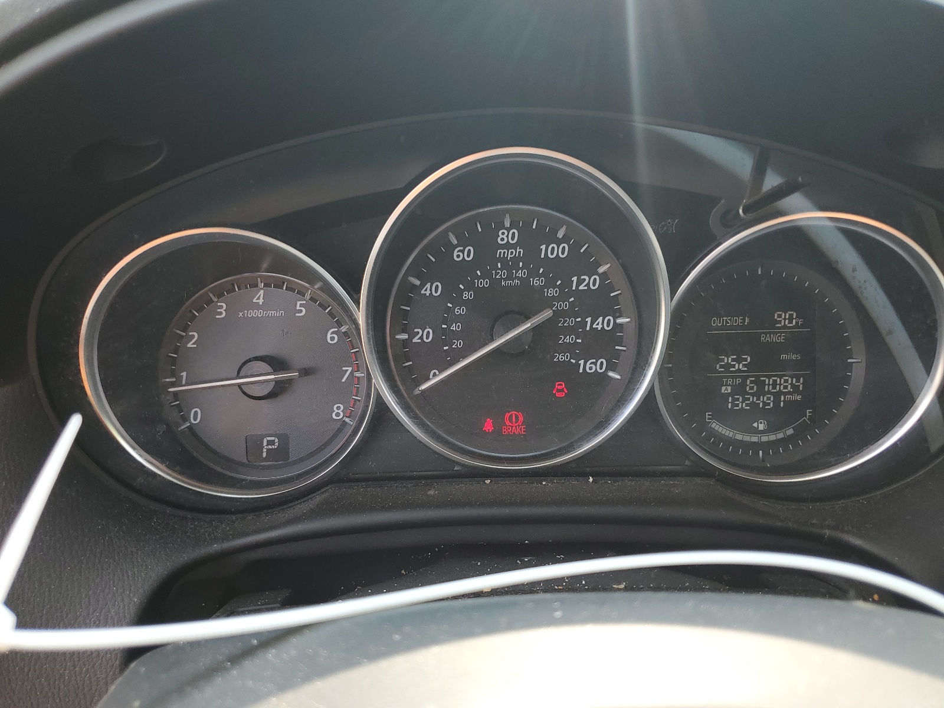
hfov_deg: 67.3
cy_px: 354
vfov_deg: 53.1
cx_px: 472
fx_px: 709
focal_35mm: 26
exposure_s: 1/263
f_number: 1.5
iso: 50
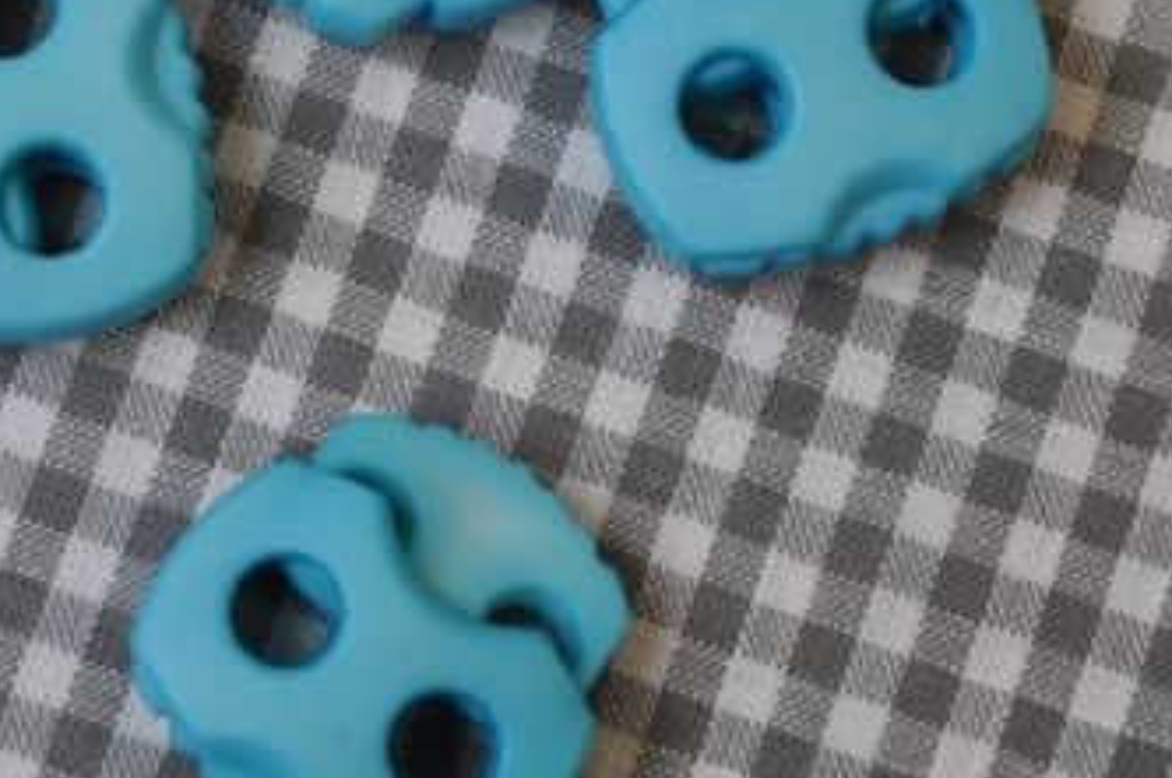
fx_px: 4681
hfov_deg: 14.2
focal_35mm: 144
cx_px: 215
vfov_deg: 9.4
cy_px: 23
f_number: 5.6
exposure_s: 1/125
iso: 400
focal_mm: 40
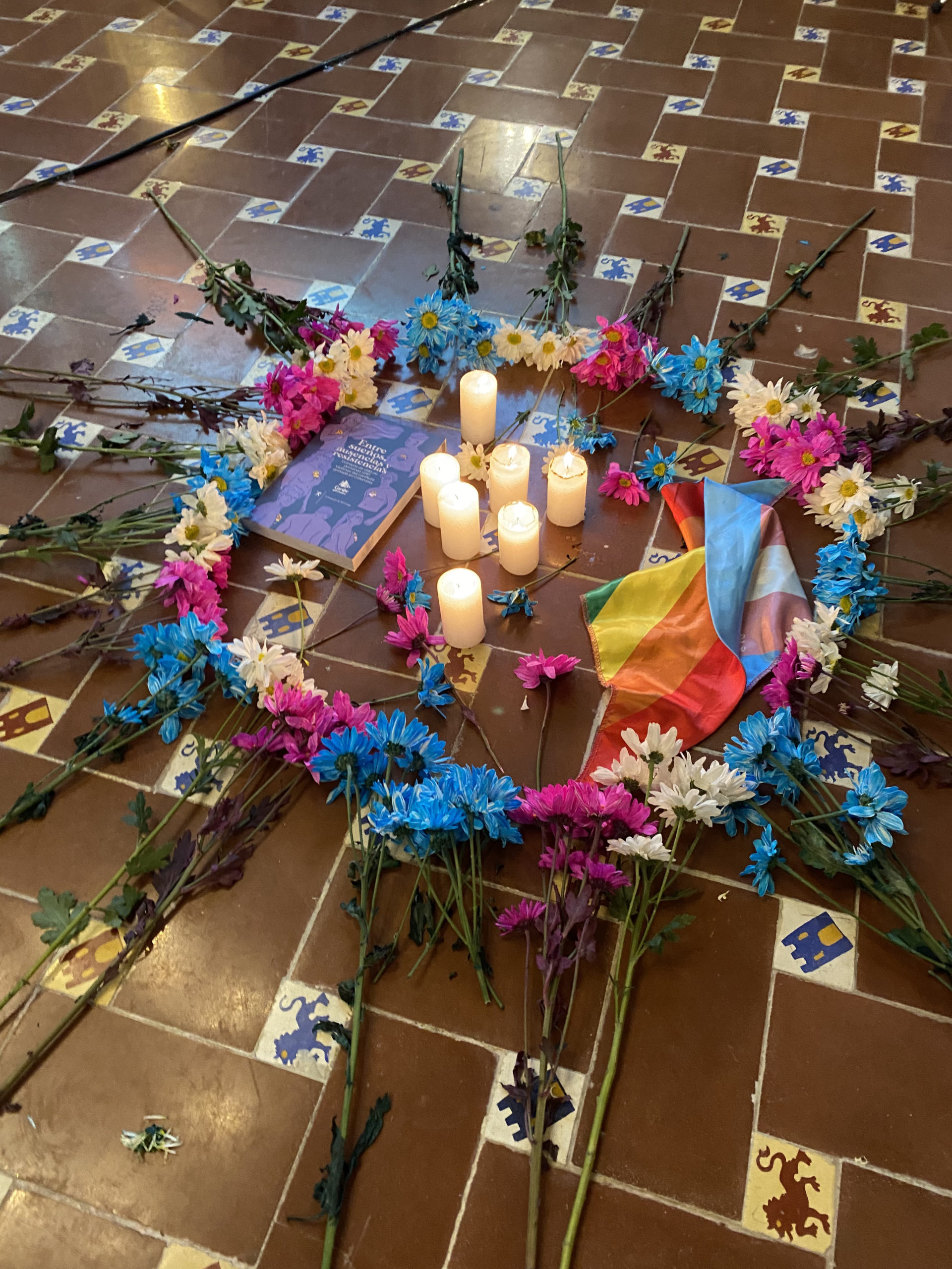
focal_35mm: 26
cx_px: 476
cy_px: 634
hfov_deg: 53.1
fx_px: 953
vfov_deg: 67.3
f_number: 1.8
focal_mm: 4.25
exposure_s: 1/30
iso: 500
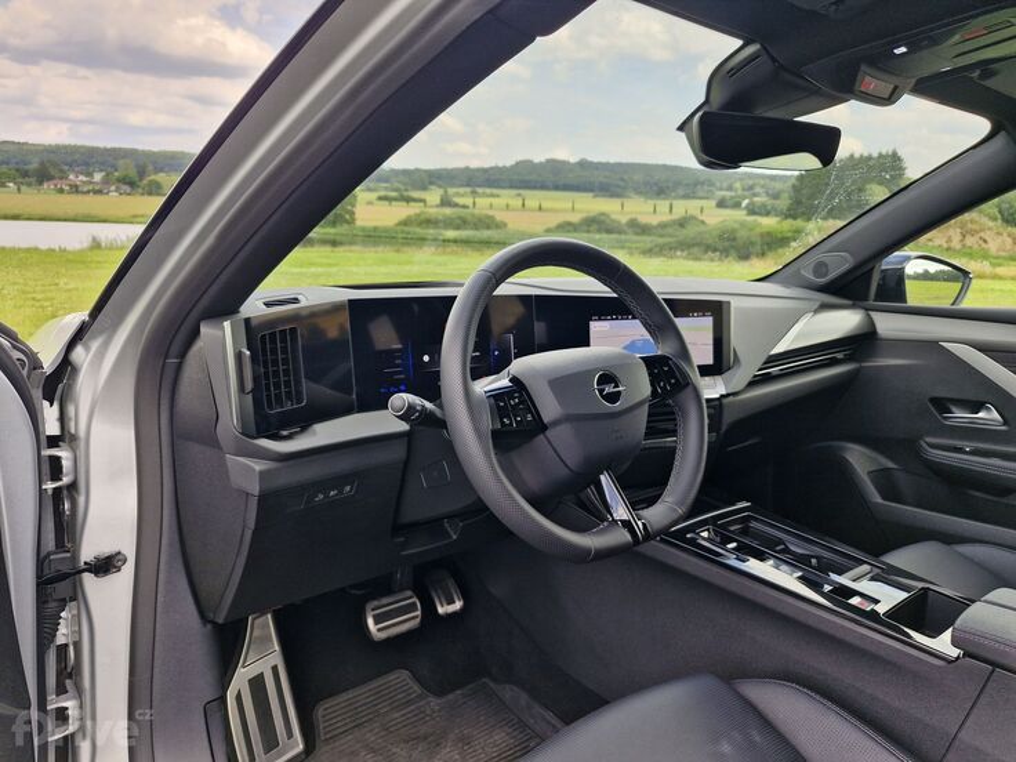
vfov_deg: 58.9
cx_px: 508
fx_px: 675
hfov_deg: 73.9
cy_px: 381
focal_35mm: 23
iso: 50
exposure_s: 1/299
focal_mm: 5.54
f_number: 1.8
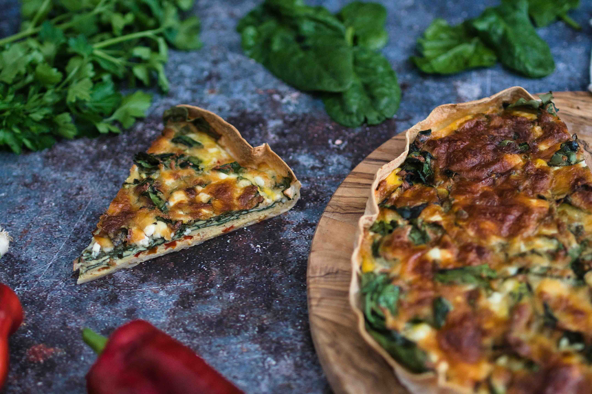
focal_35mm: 70
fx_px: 1150
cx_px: 296
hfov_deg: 28.9
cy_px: 197
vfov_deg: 19.4
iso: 1100
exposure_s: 1/80
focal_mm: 35
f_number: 1.8
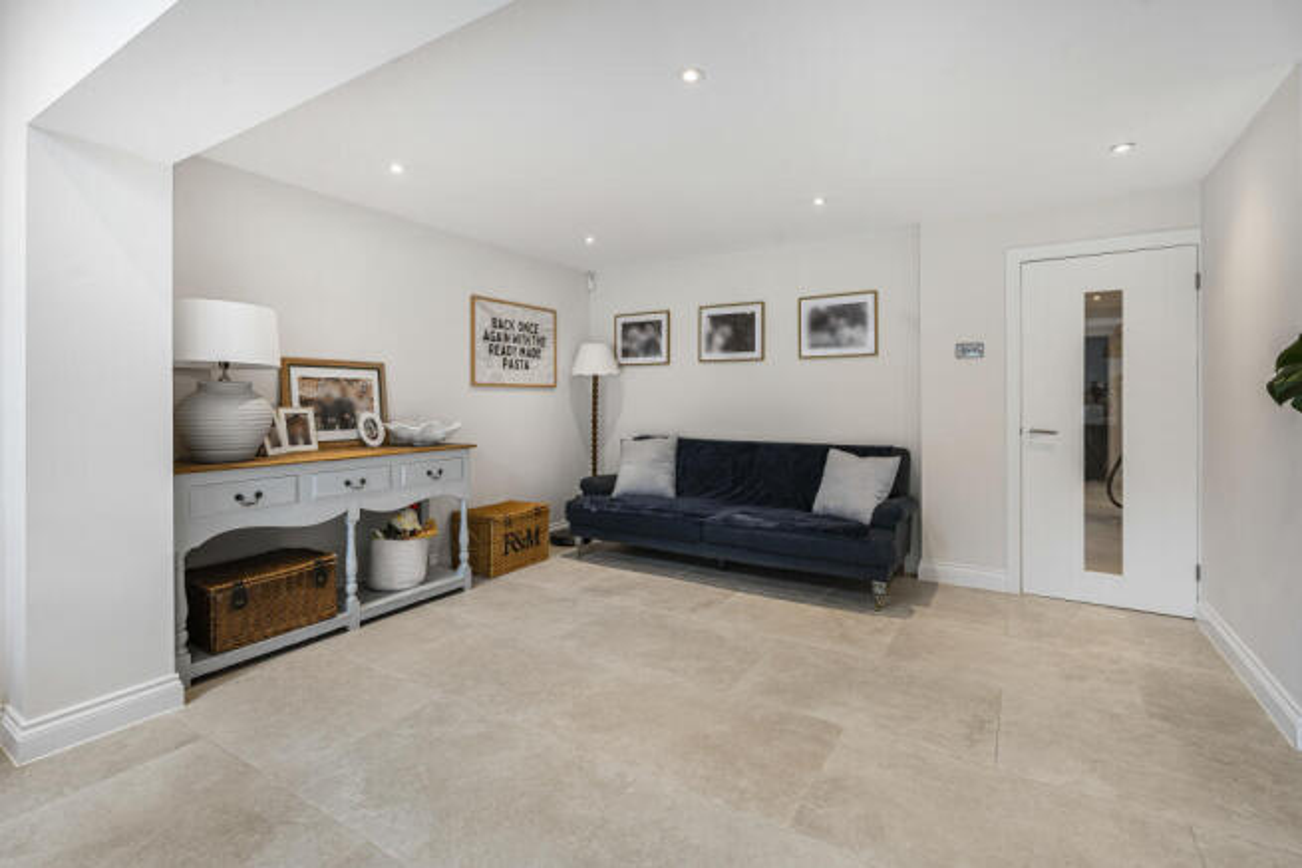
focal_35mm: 16
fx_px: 579
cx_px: 651
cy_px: 434
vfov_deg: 73.8
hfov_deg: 96.7
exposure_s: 1/10
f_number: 8
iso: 400
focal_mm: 16
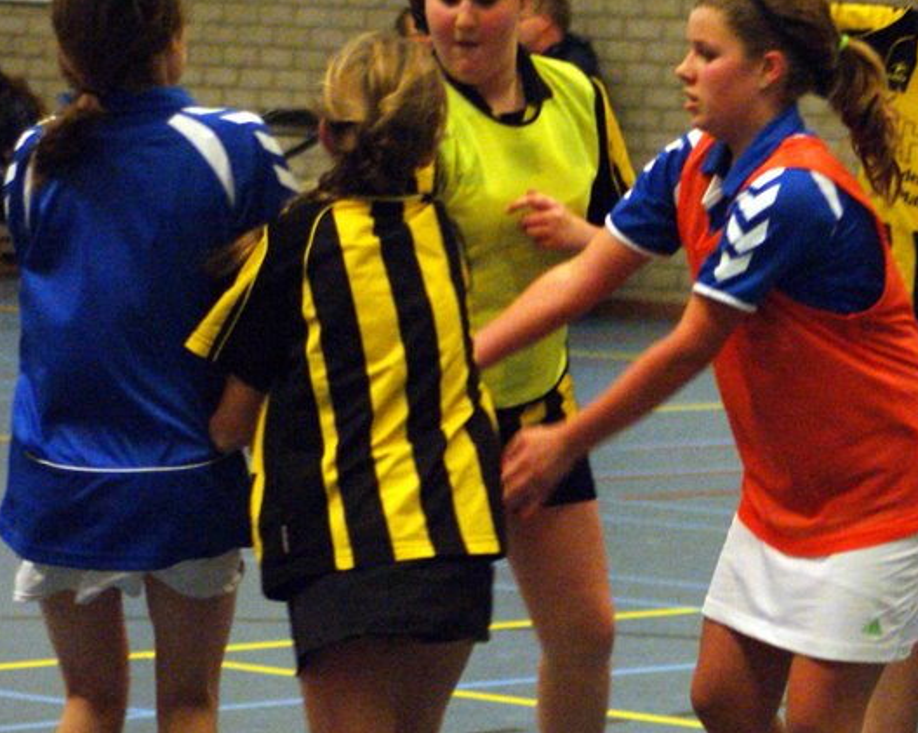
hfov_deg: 8.6
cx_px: 584
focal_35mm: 224
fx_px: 6084
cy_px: 458
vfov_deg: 6.9
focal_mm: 70
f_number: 2.8
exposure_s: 1/160
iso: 1600
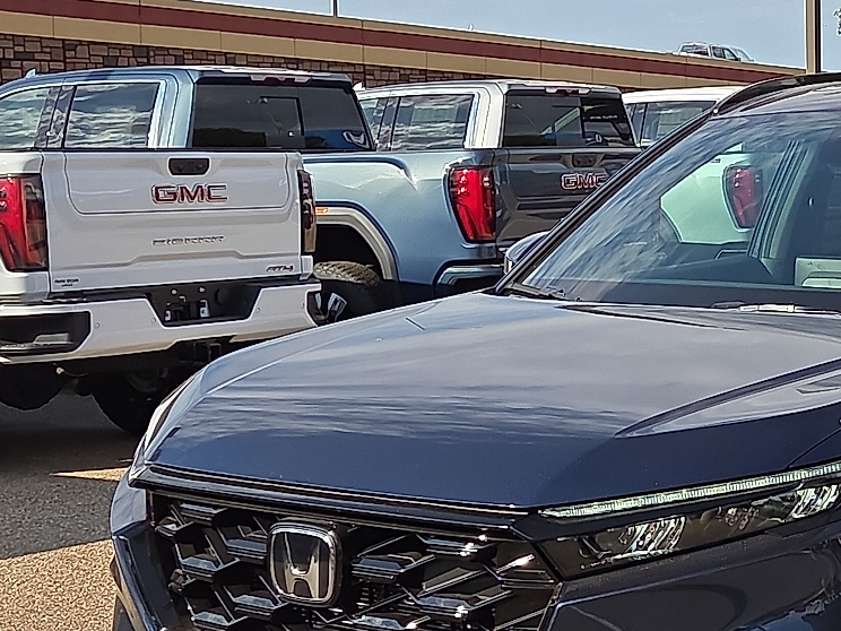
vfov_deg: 17.1
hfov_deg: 22.1
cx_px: 806
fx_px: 2089
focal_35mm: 86
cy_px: 452
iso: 25
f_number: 1.8
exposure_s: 1/1250
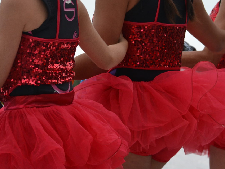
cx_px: 103
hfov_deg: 10.5
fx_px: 1229
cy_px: 26
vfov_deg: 7.8
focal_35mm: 189
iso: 400
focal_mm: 55
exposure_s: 1/1250
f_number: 5
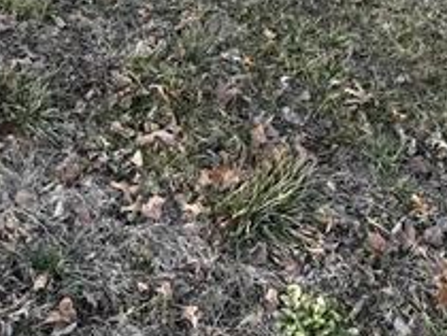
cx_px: 151
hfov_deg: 26.5
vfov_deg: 18.6
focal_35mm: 73
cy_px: -115
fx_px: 944
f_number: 1.78
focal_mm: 6.76
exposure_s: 1/665
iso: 80
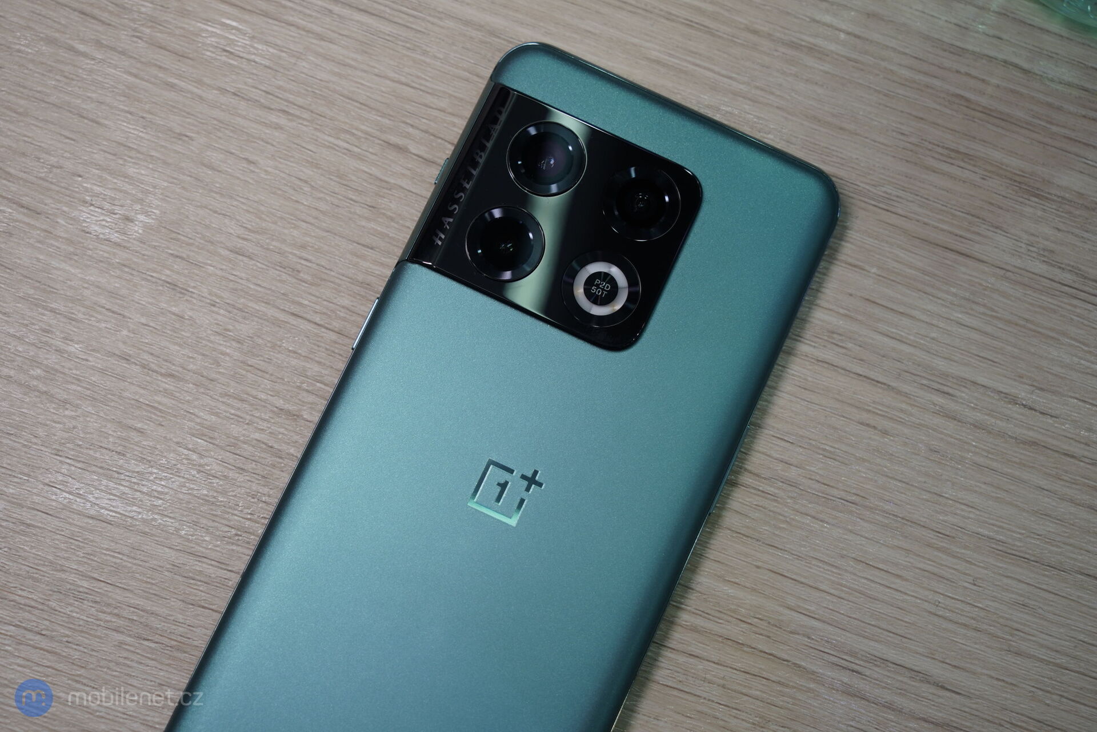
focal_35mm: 49
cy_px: 366
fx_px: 1493
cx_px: 548
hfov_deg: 40.3
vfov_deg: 27.5
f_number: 6.3
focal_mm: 49
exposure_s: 1/160
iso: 640
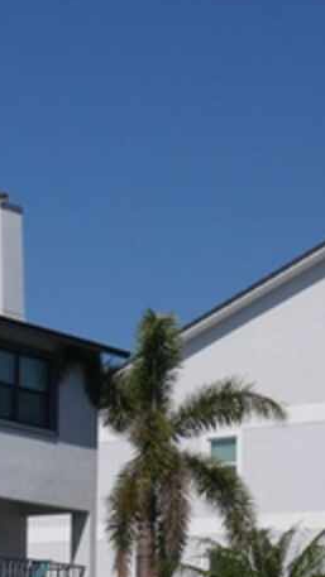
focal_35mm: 116
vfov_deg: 18.1
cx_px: -315
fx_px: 1777
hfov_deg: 9.8
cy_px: 550
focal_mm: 19
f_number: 10
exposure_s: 1/640
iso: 200
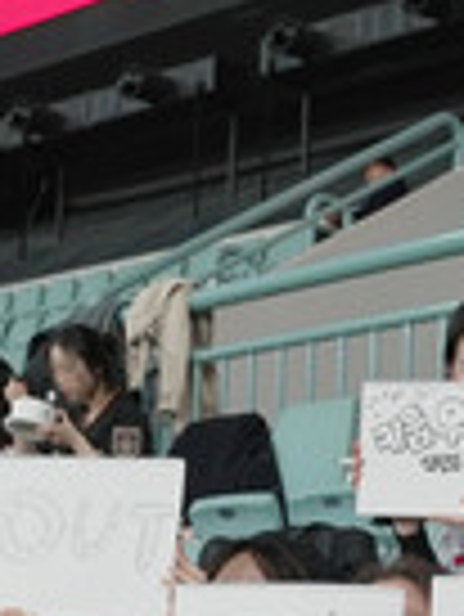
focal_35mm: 101
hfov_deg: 14.2
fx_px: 1802
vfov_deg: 18.4
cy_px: 735
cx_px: 550
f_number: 4
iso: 800
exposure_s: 1/100
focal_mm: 24
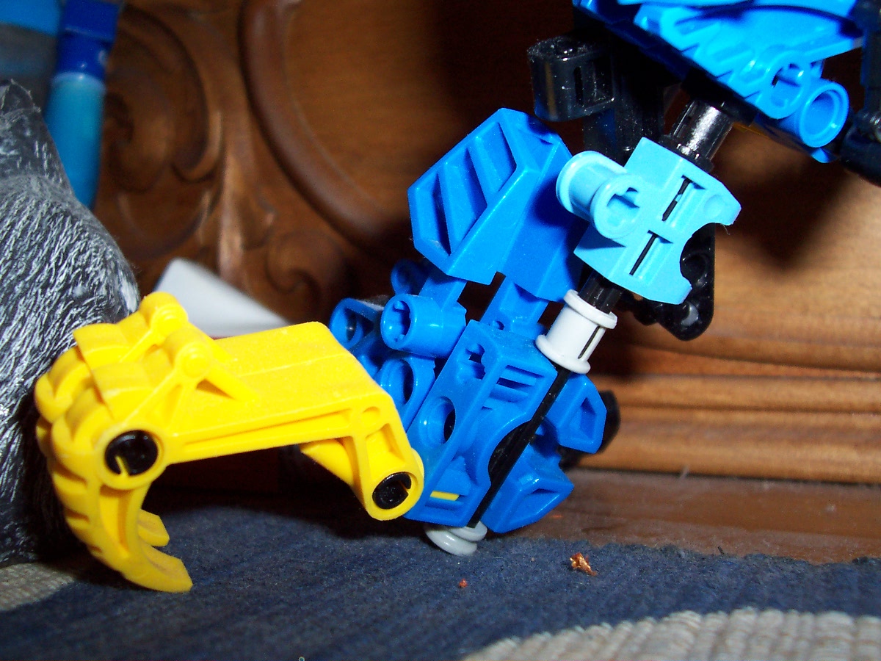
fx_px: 942
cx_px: 440
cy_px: 330
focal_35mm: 37
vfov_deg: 38.7
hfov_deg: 50.1
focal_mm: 5.6
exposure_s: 1/60
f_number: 2.8
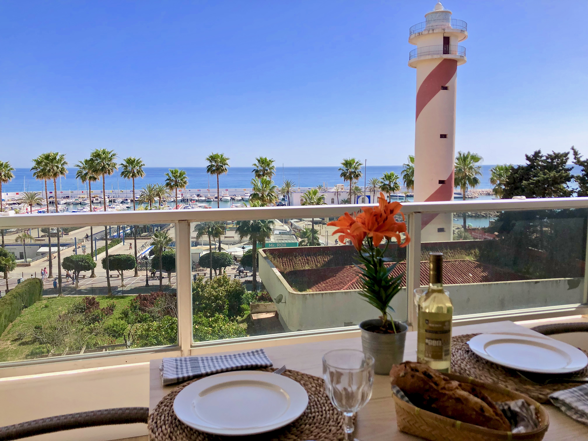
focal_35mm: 28
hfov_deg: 63.4
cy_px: 220
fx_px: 476
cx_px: 294
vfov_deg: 49.7
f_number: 1.8
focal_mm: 3.99
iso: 20
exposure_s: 1/2000
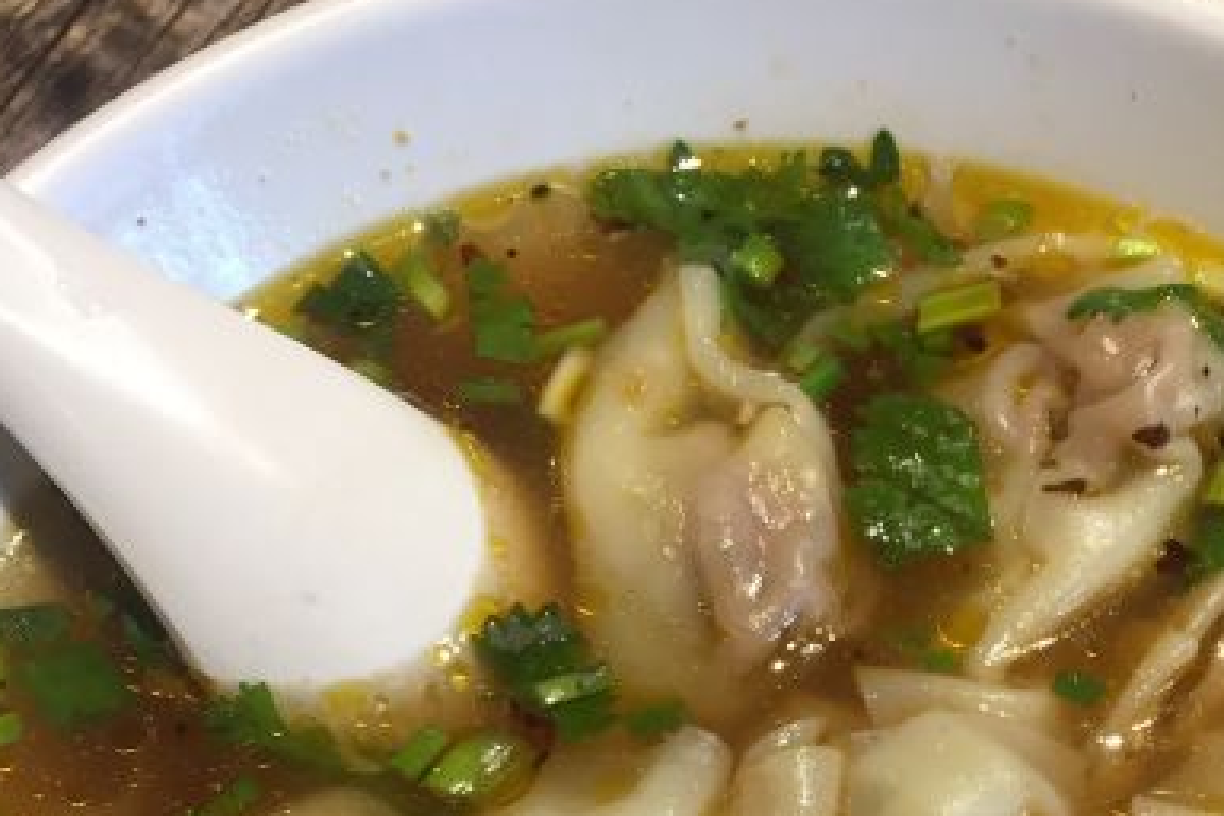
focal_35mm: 55
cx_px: 821
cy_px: 991
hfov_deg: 35.9
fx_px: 1870
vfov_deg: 22.6
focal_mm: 4.15
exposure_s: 1/33
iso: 32
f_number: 2.2
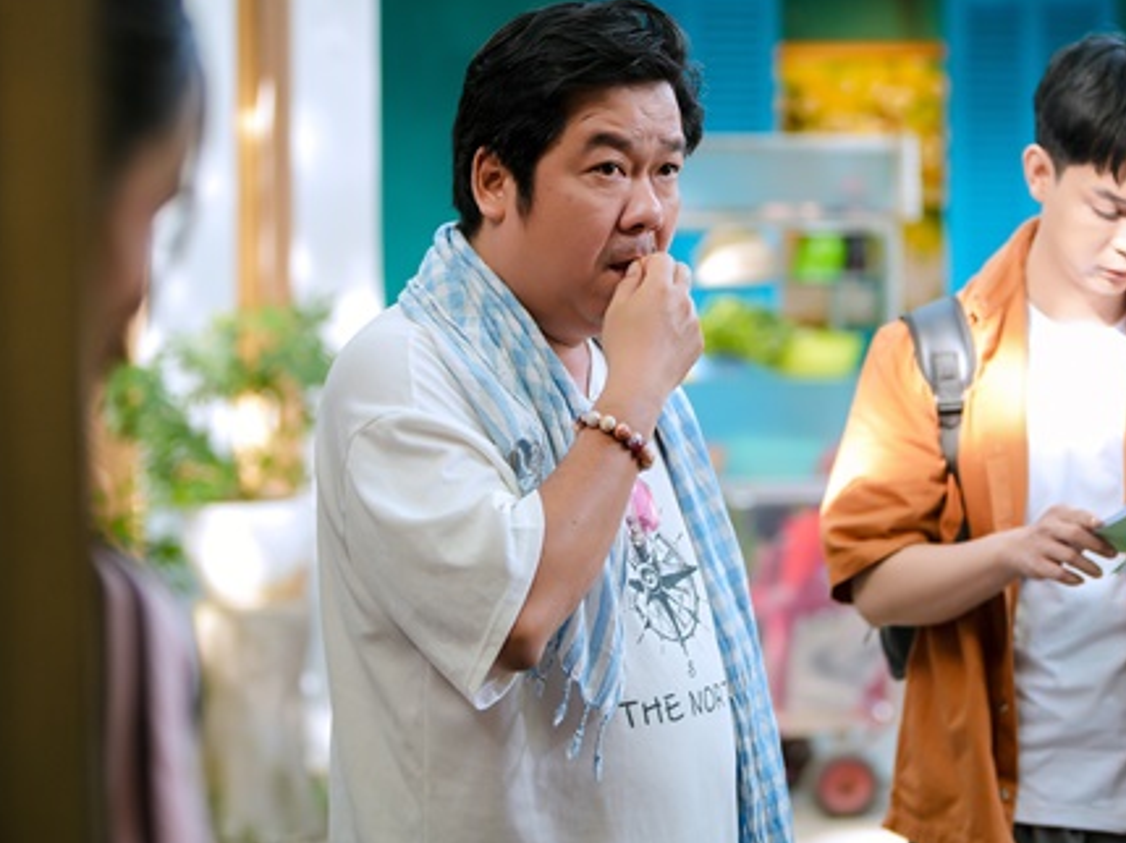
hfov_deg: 18.0
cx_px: 770
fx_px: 3544
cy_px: 370
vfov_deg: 13.6
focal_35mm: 109
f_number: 2.8
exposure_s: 1/250
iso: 640
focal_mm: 75
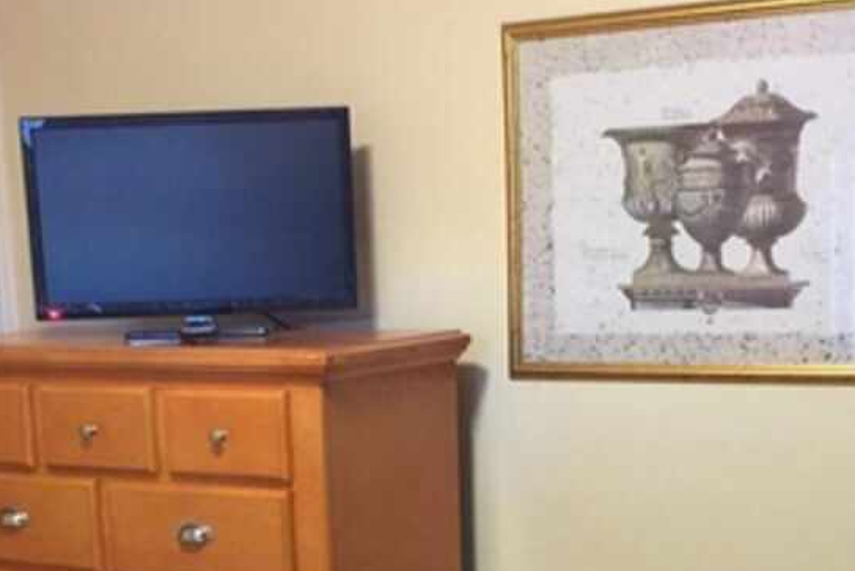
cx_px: 445
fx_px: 1687
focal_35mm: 71
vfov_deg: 18.7
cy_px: 566
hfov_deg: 28.4
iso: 125
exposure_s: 1/10
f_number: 2.2
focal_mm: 4.15
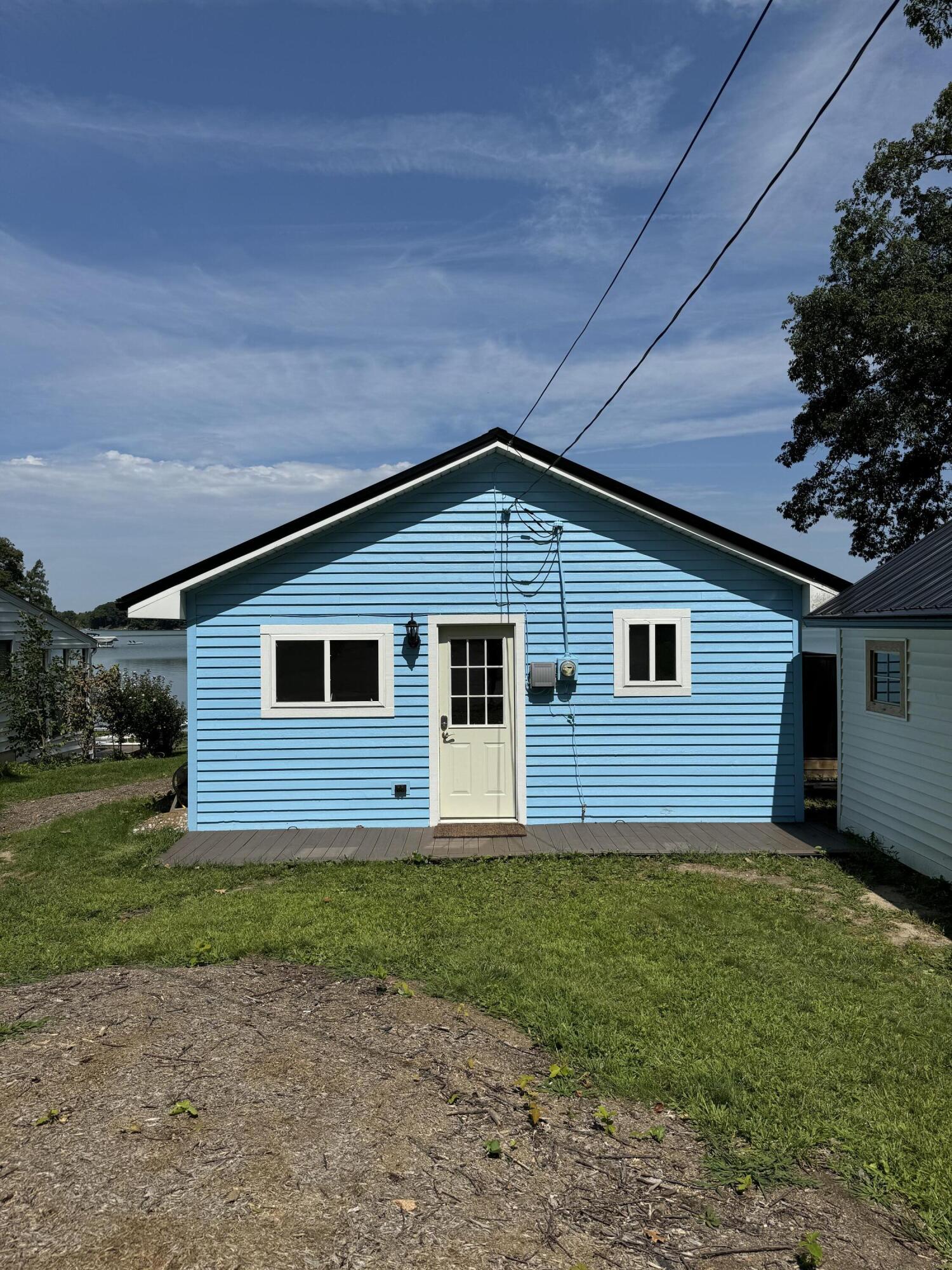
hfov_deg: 56.8
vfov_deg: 71.6
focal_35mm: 24
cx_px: 476
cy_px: 635
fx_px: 880
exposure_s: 1/10417
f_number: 1.78
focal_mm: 6.76
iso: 80
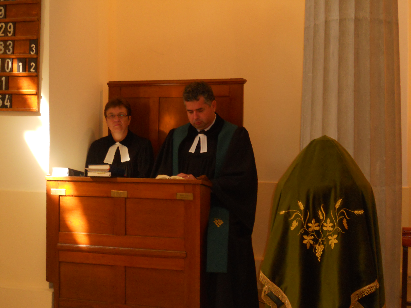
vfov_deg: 27.0
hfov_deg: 35.5
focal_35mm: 54
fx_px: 641
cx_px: 206
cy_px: 154
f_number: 4.8
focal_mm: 9.8
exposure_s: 1/30
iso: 200
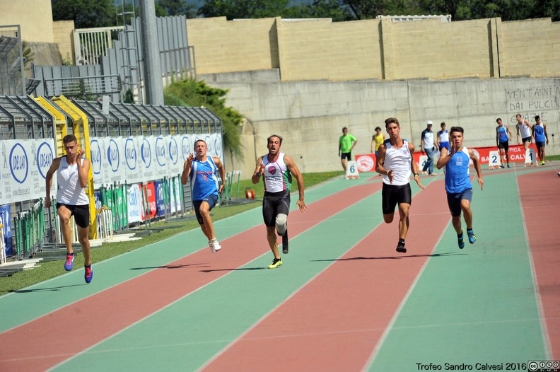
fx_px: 3263
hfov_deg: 9.8
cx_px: 280
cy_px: 186
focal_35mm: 210
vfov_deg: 6.5
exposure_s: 1/1000
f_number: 6.3
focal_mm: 210
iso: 200
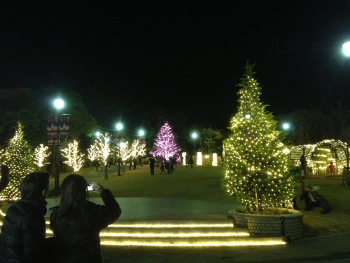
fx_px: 334
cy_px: 132
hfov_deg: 55.4
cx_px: 175
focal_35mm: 33
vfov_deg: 42.9
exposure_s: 1/15
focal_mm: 4.13
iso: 800
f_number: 2.4
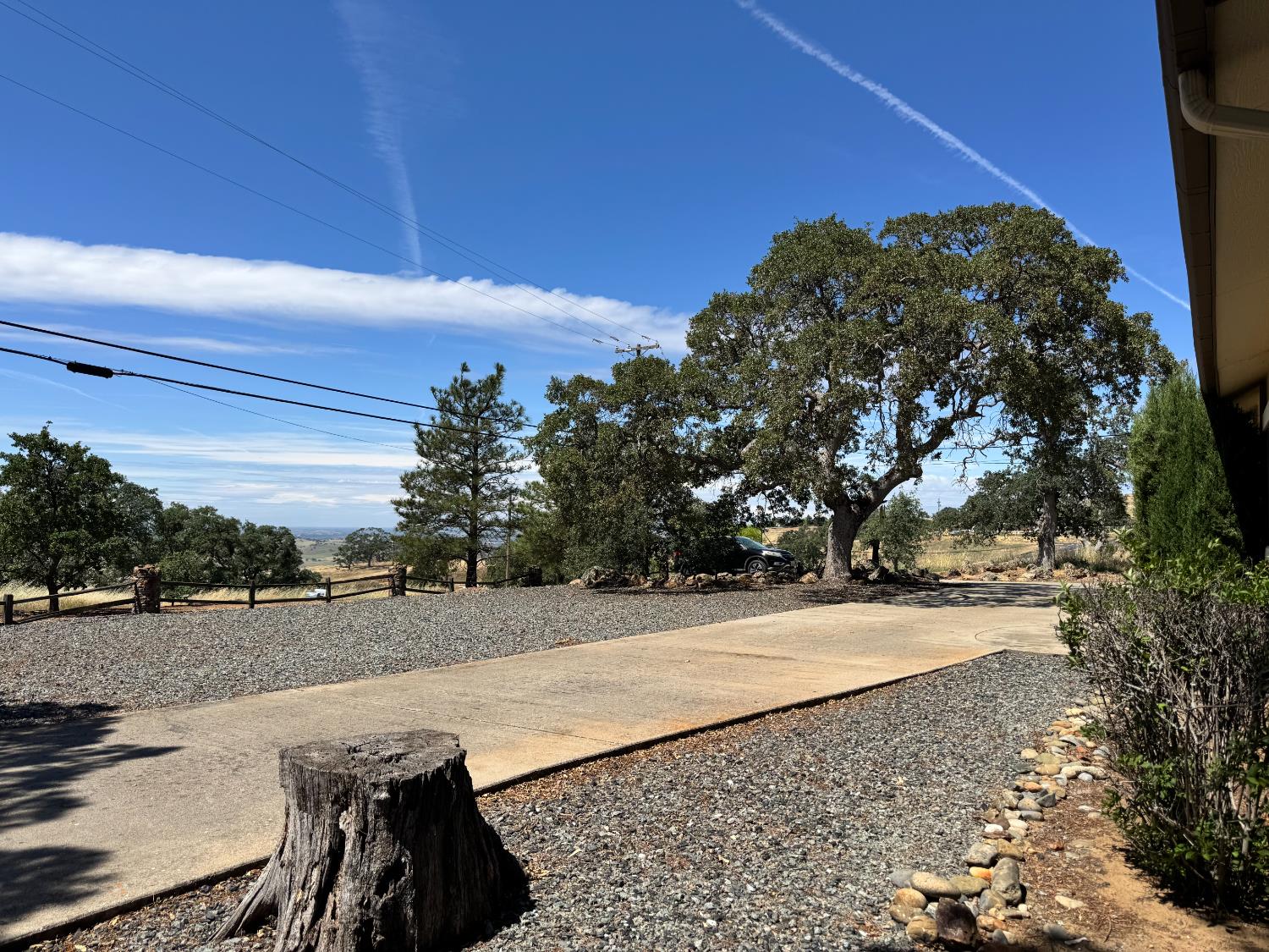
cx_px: 634
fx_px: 880
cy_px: 476
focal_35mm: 24
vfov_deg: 56.8
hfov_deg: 71.6
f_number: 1.78
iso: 80
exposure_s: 1/4950
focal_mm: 6.76
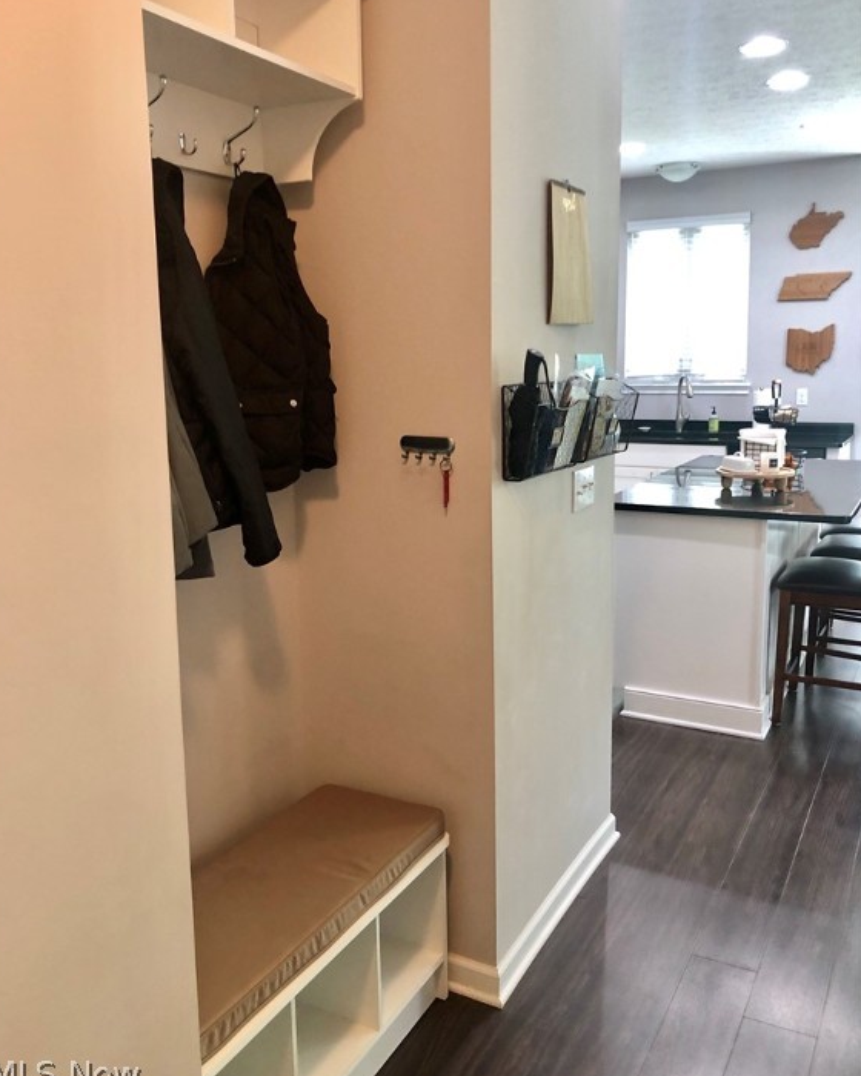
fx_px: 956
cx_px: 423
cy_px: 509
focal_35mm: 30
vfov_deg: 58.7
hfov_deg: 48.5
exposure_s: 1/15
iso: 50
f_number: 1.8
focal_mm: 3.99
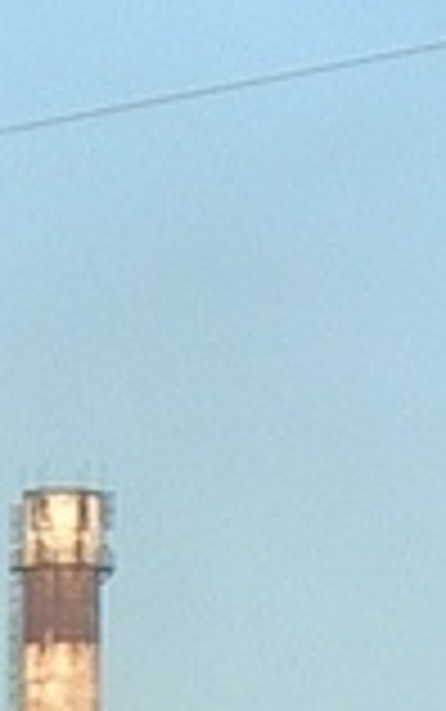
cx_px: -203
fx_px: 12579
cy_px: 1431
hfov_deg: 2.0
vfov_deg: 3.2
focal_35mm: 648
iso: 50
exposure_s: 1/250
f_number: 4.9
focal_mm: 16.8
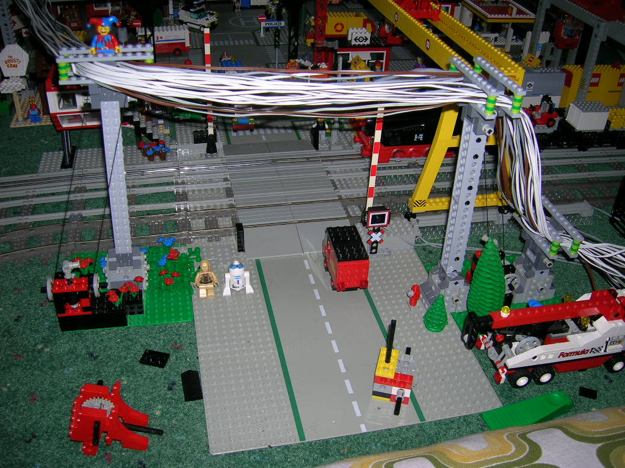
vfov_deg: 41.8
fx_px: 614
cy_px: 234
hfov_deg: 54.0
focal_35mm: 34
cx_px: 312
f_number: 2.9
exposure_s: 1/60.1
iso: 50
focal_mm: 5.7
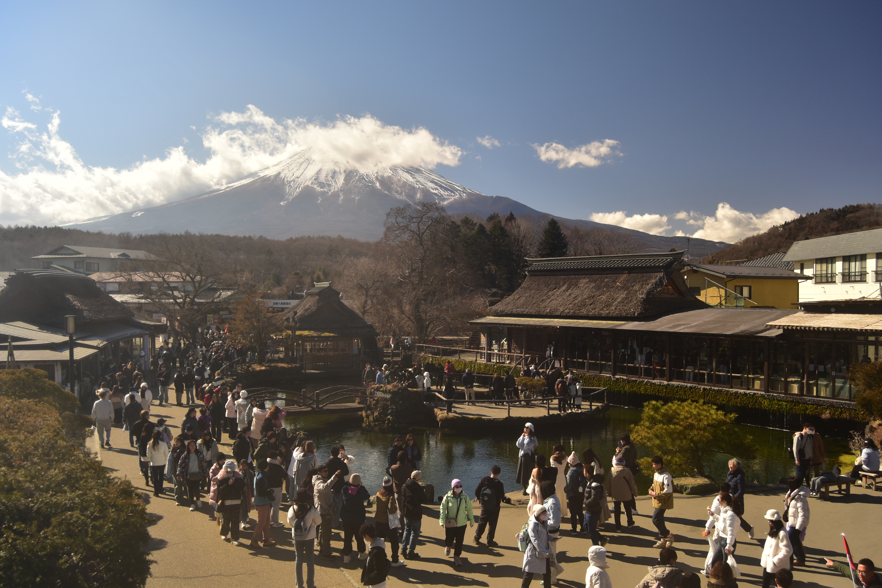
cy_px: 294
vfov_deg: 16.6
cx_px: 441
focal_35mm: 82
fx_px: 2021
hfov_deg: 24.6
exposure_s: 1/320
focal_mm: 55
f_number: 9
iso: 200
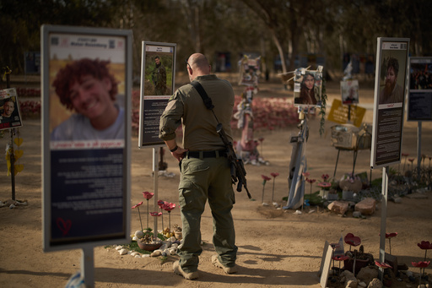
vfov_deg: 27.0
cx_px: 216
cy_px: 144
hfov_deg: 39.6
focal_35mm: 50
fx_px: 600
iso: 100
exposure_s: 1/10000
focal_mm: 50
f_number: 1.4
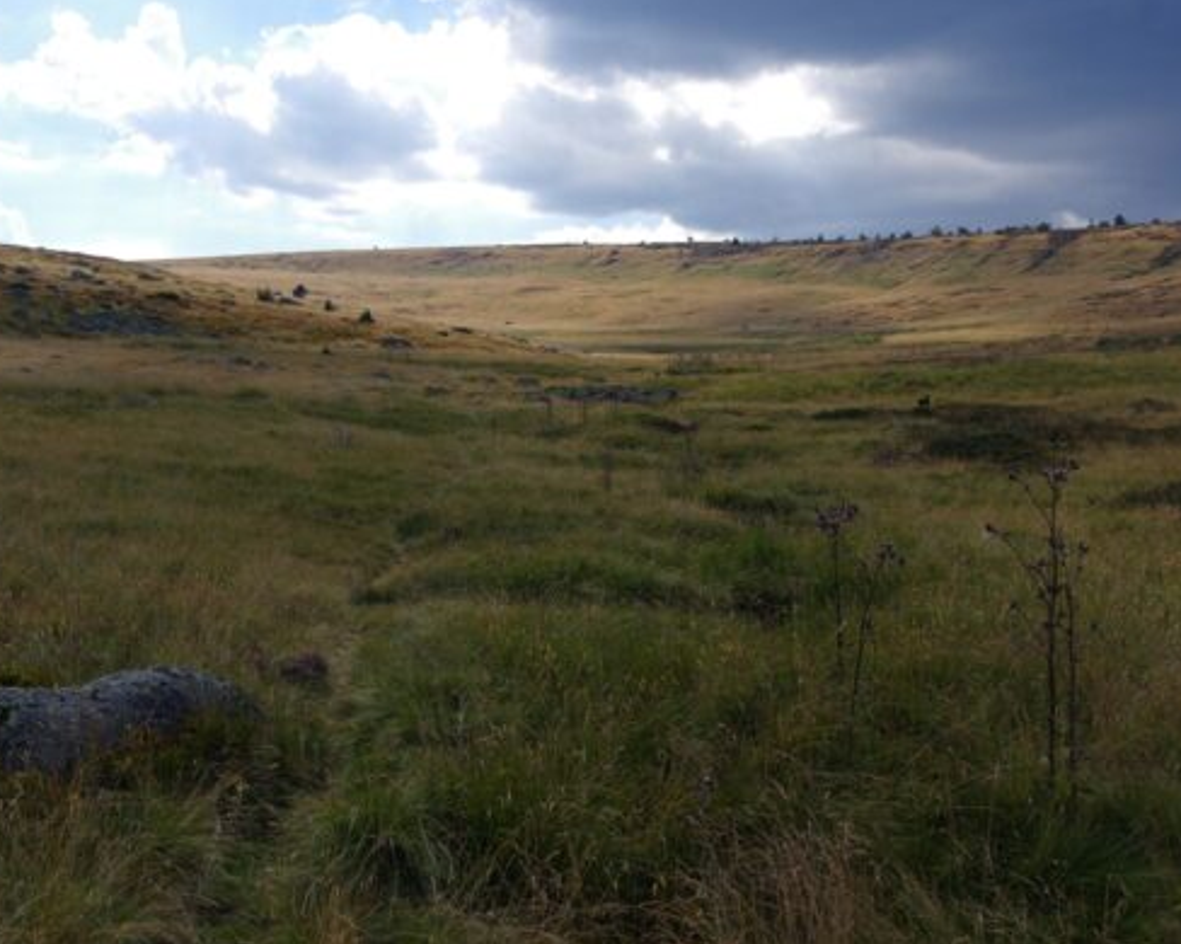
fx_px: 1572
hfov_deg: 40.9
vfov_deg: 33.4
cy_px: 470
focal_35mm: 45
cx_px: 457
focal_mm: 26
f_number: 8
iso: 320
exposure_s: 1/800
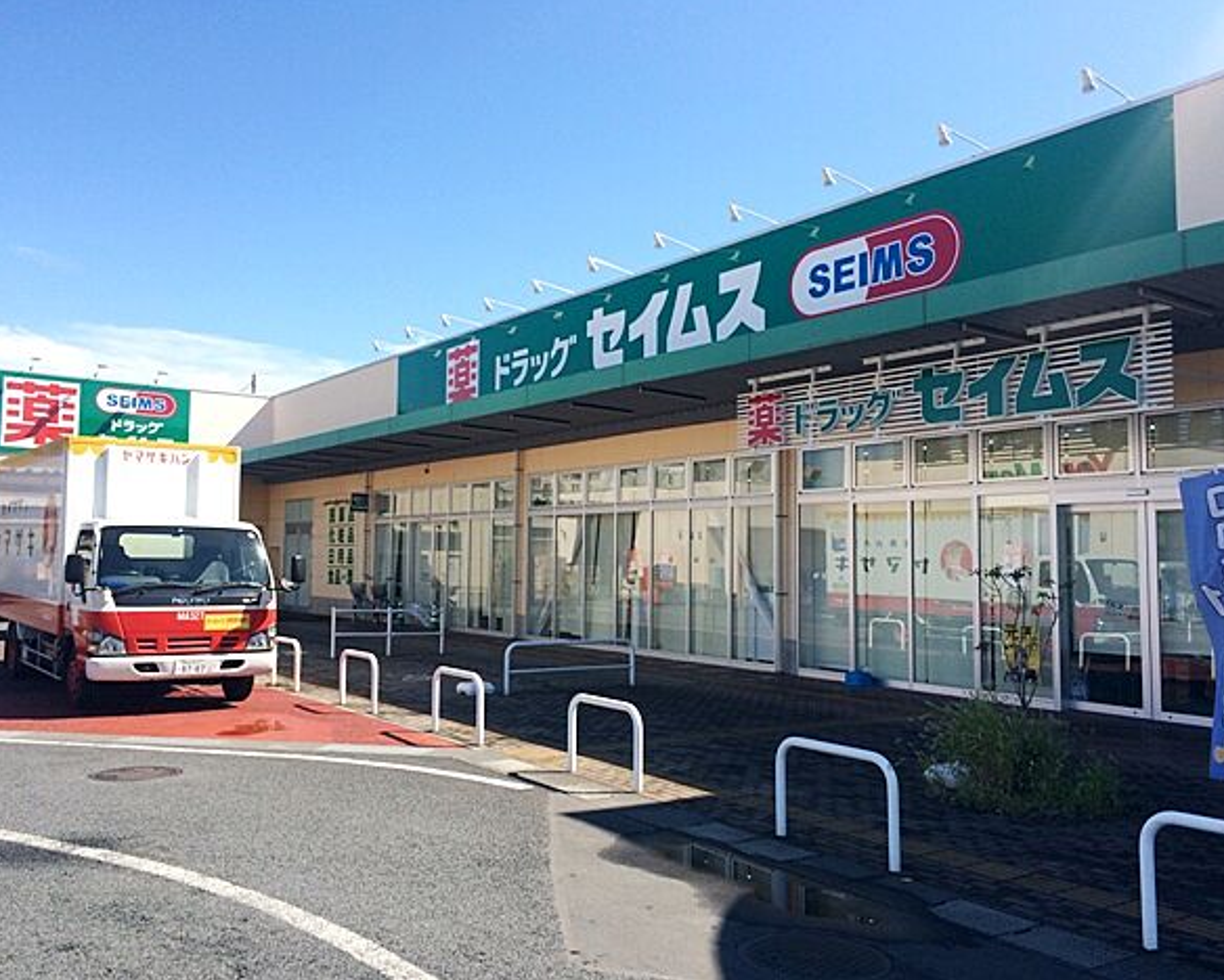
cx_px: 620
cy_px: 482
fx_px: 1124
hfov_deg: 57.1
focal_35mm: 31
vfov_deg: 47.2
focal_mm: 4.15
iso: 32
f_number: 2.2
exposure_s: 1/1414
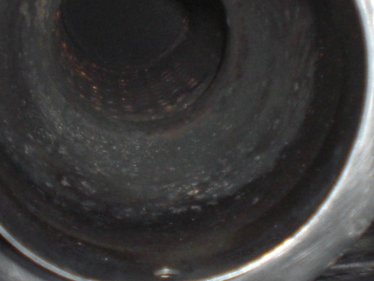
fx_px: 1243
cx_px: 170
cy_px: 92
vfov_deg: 12.9
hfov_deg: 17.1
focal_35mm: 115
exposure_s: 1/60
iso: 200
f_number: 3.1
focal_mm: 6.3
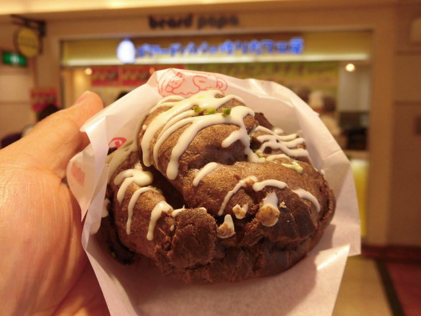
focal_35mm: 38
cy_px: 158
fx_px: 462
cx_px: 210
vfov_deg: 37.7
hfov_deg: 49.0
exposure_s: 1/80
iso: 125
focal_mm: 6.77
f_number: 3.7
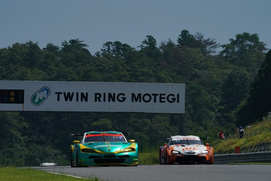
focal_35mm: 441
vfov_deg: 3.1
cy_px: 90
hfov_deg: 4.7
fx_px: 3319
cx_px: 136
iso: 250
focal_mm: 441
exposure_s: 1/1000
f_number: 11
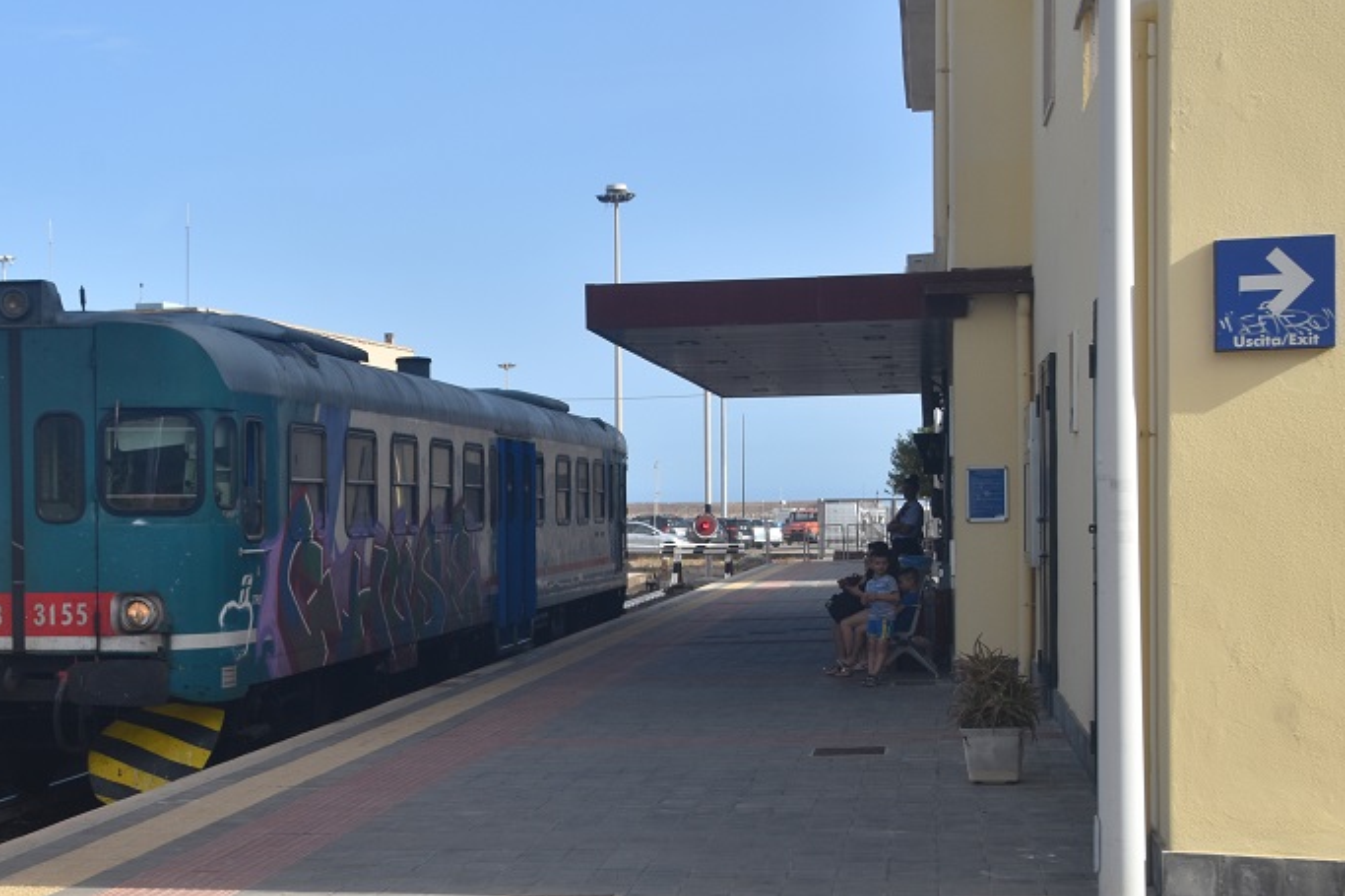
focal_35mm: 61
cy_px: 496
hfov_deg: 32.7
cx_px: 437
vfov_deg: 22.3
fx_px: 2269
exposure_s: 1/400
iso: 200
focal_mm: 27
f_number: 10
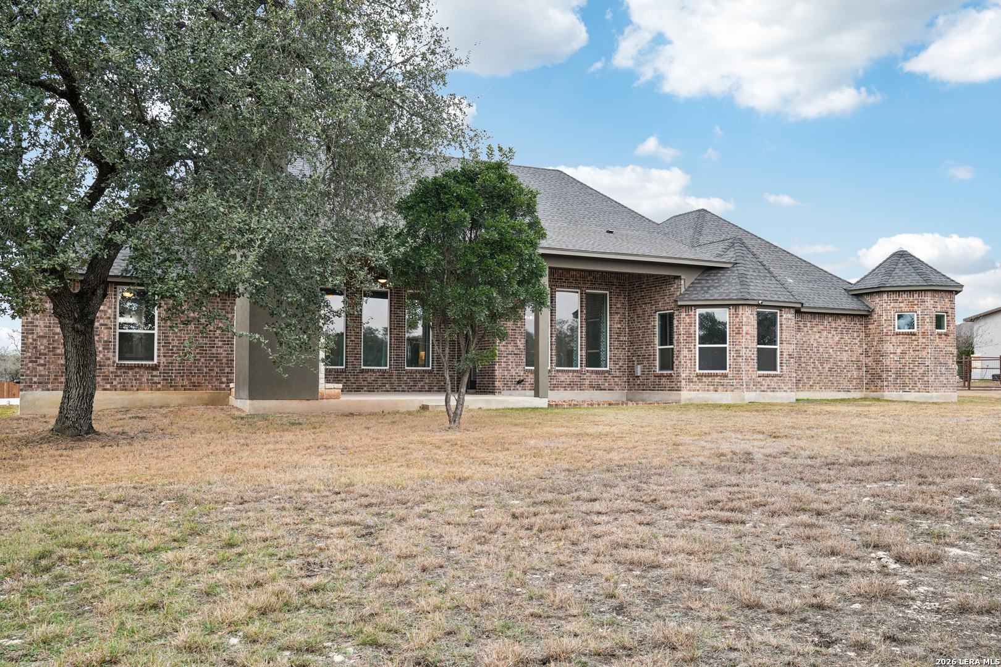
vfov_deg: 40.0
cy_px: 334
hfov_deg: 57.2
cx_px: 500
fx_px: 918
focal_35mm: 33
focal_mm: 33
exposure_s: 1/90
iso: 200
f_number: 8
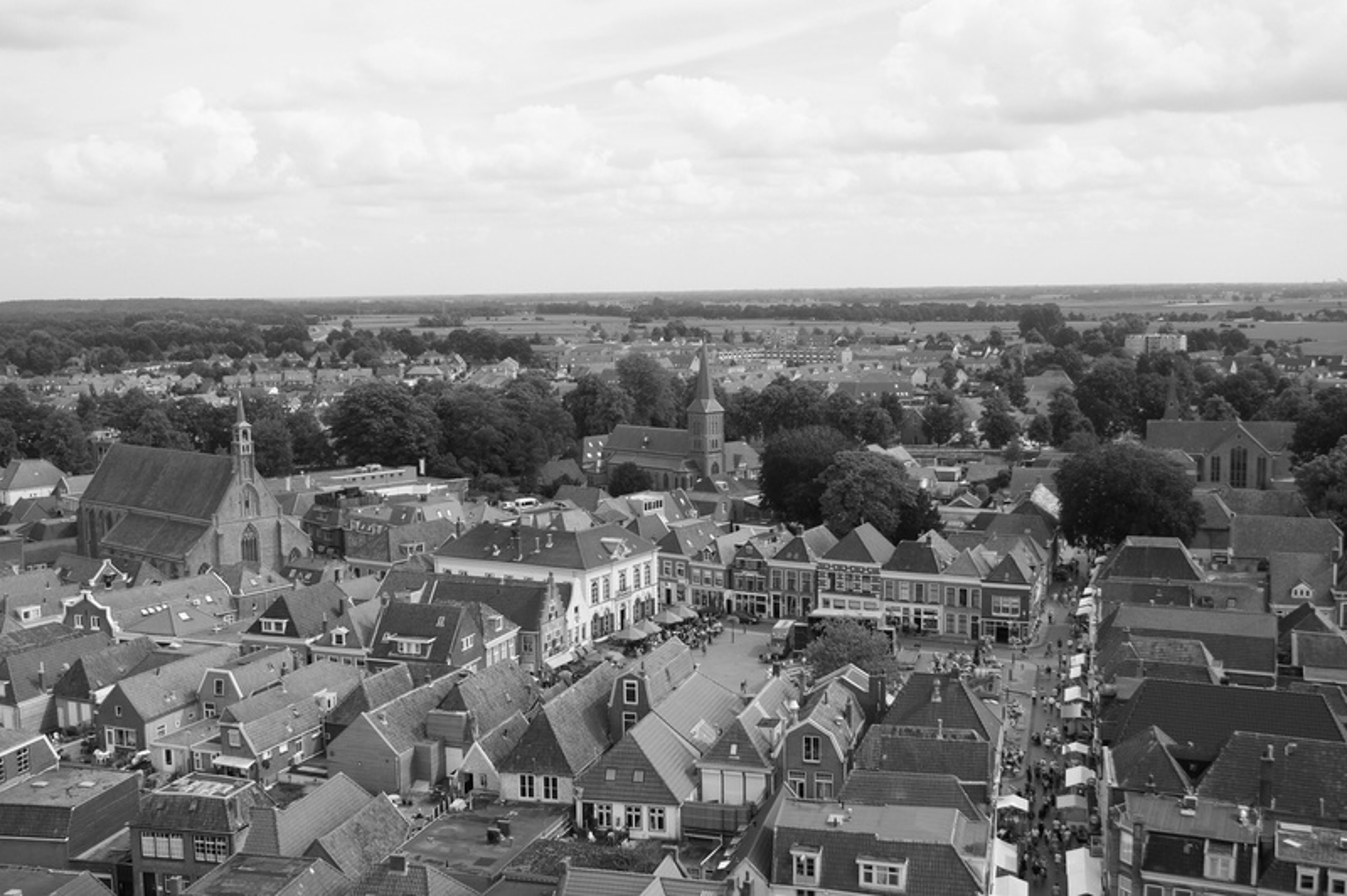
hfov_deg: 49.6
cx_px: 674
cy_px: 448
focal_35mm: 39
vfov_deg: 34.2
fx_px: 1458
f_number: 4.5
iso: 200
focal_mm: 26
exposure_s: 1/1000
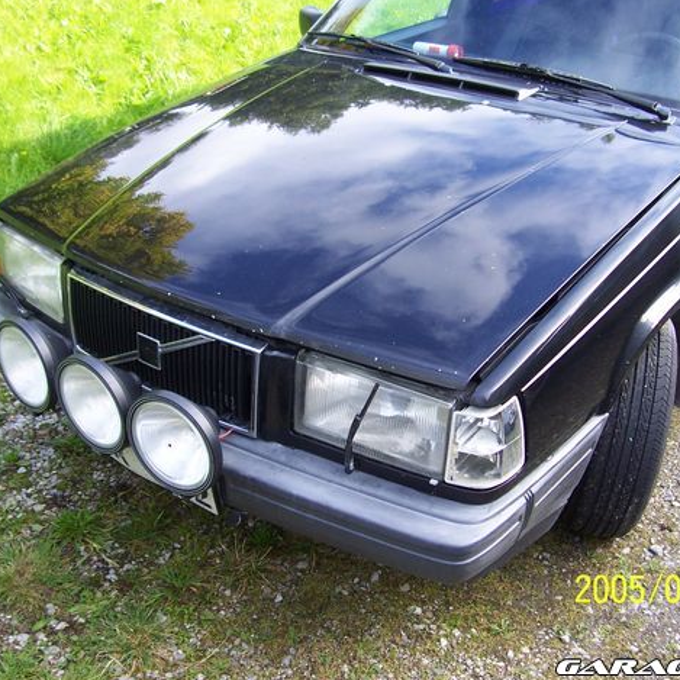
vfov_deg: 40.9
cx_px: 341
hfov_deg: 40.9
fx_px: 911
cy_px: 333
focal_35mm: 41
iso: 80
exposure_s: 1/180
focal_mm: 5.6
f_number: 2.7
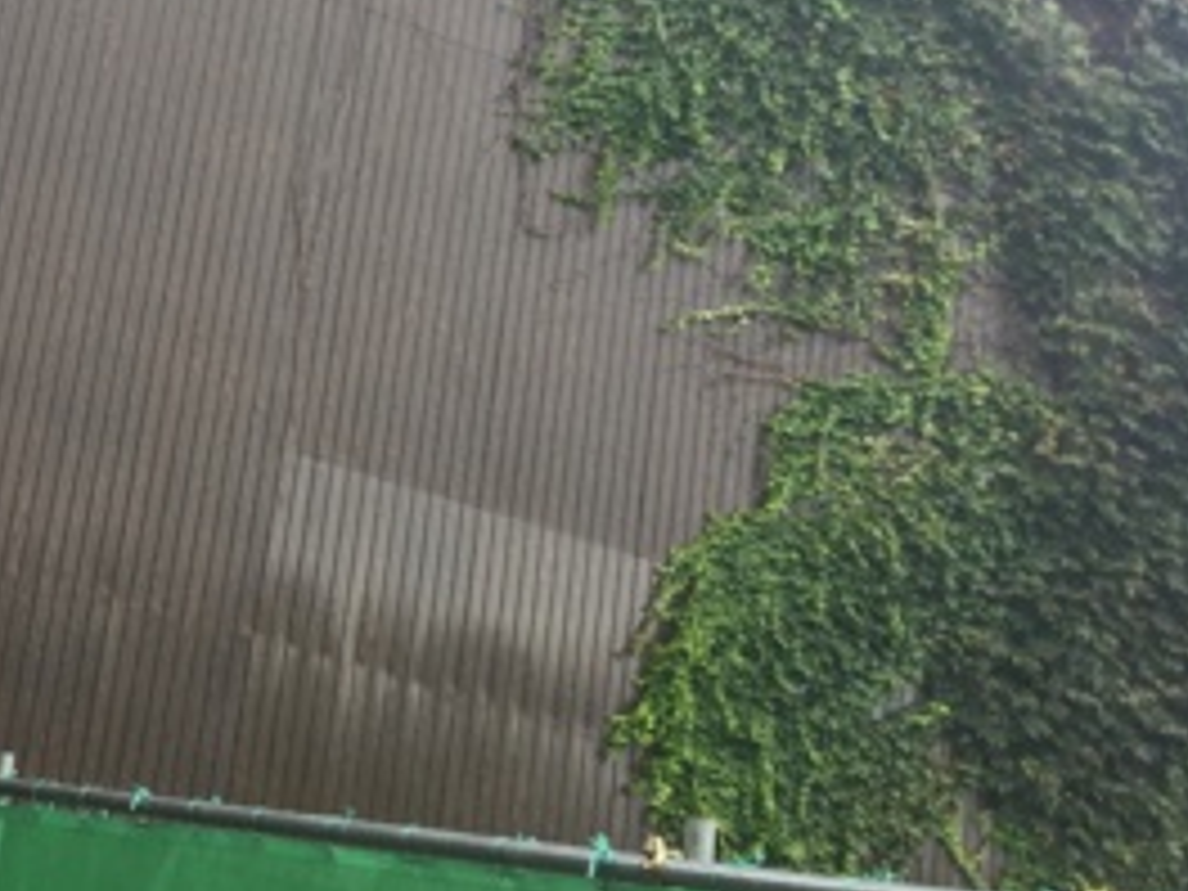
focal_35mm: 66
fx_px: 2265
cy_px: 90
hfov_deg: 27.0
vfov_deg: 21.8
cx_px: -112
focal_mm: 4.15
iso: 32
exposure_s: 1/197
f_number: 2.2
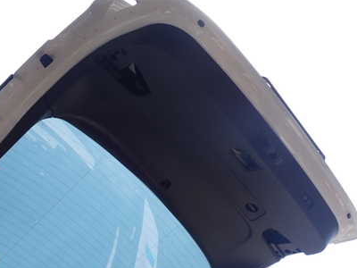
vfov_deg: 31.9
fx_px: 464
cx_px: 104
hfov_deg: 41.2
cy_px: 178
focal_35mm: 45
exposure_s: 1/400
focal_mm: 5.4
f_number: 3.2
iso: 100
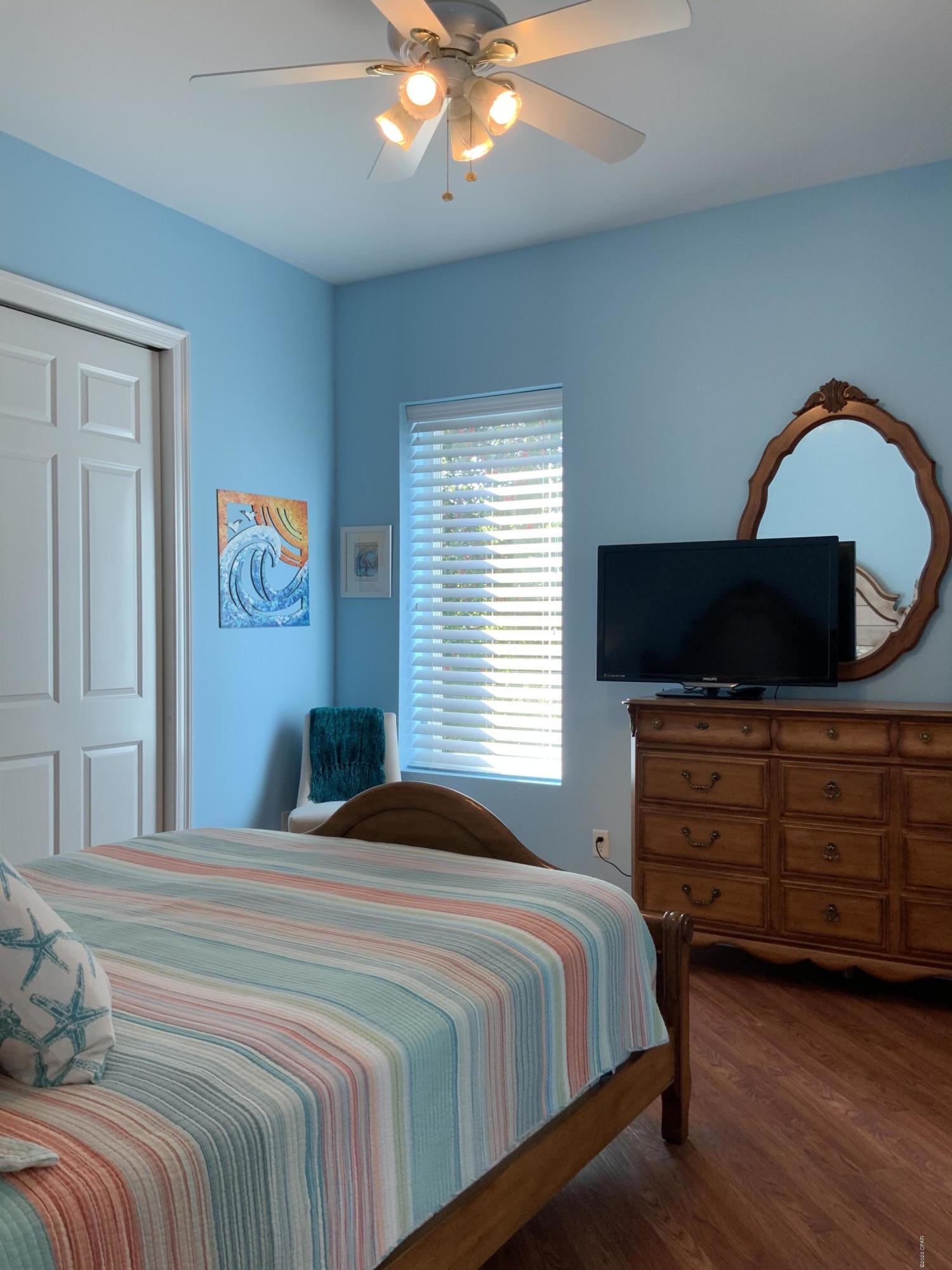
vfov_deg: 61.7
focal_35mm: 29
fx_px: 1063
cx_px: 476
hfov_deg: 48.2
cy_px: 635
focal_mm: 3
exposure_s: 1/120
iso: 64
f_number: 1.8
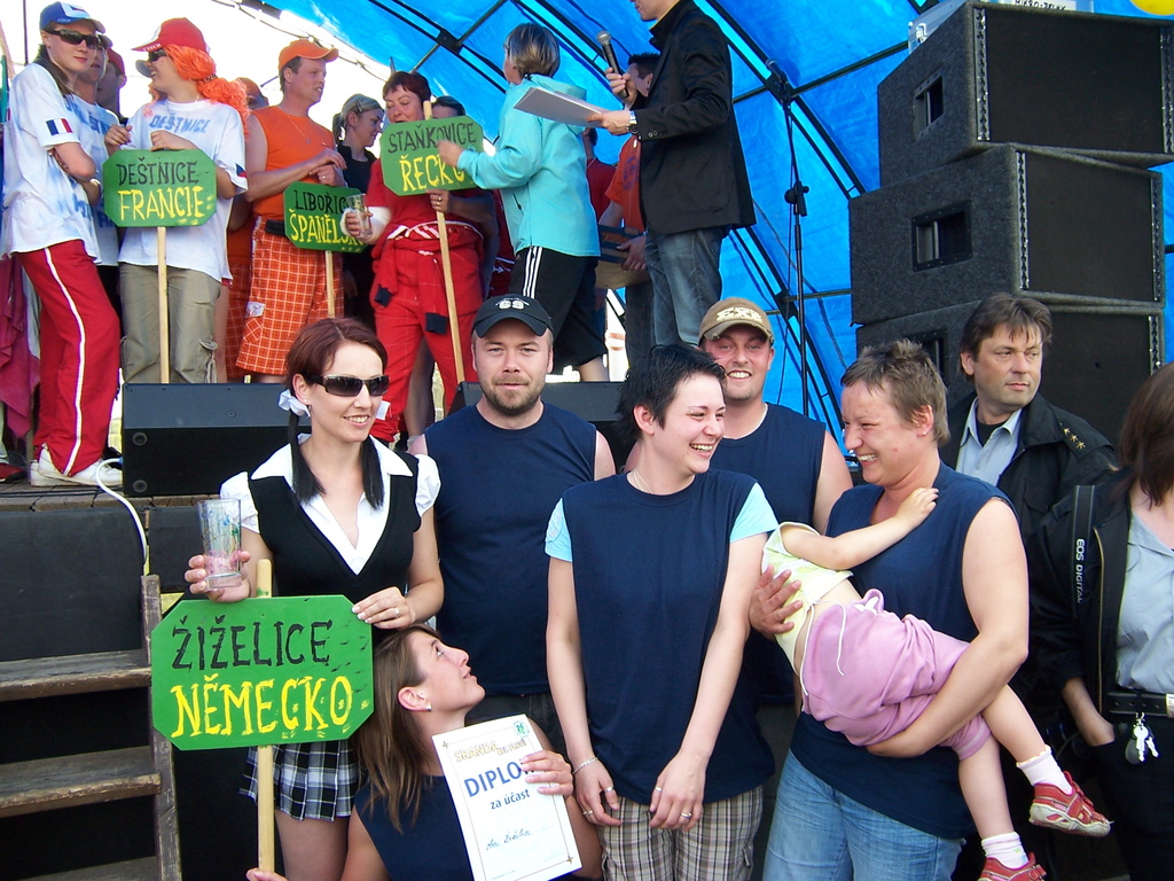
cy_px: 440
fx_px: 1119
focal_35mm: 33
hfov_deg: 55.4
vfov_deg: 42.9
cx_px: 587
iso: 80
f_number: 3.4
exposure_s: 1/125
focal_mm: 5.5
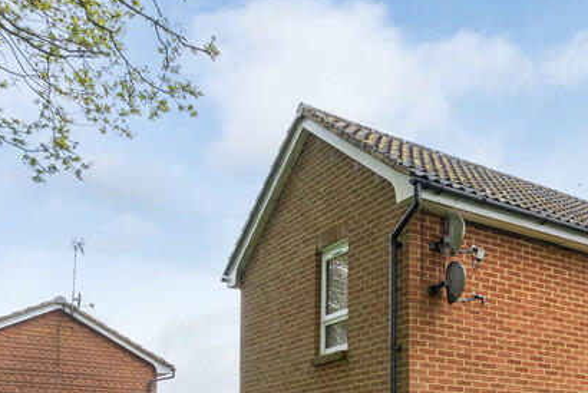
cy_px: 449
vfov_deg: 26.5
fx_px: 756
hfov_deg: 35.7
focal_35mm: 46
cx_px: 658
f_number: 7.1
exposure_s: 1/800
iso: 1600
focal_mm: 18.5
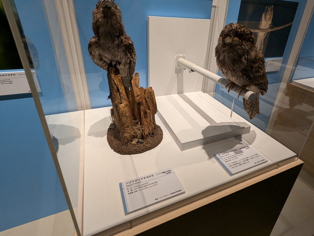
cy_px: 99
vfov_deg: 68.3
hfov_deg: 84.2
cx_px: 176
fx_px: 173
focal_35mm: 19
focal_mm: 2.35
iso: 158
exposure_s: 1/100
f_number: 2.2
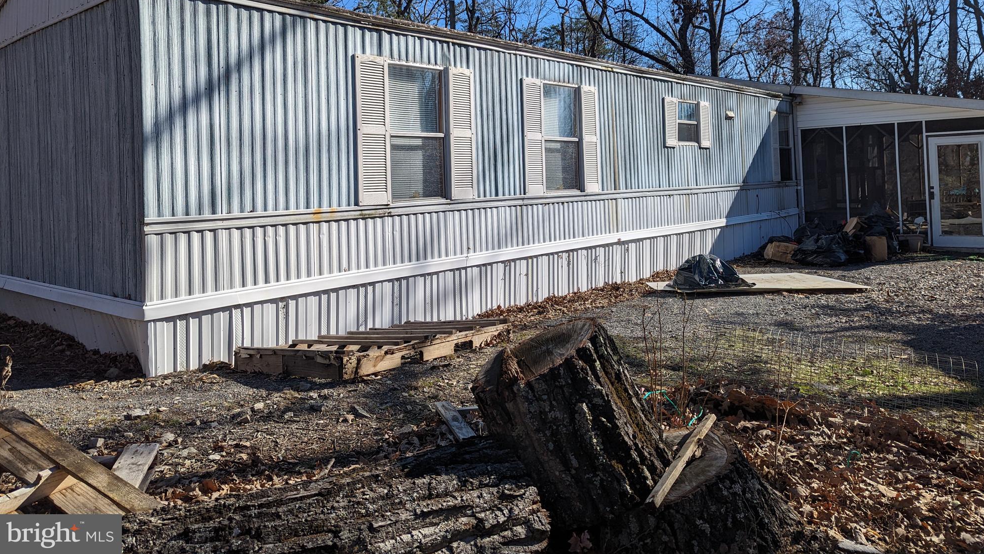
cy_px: 173
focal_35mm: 27
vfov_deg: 42.2
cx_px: 505
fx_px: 705
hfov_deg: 69.8
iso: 39
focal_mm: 6.81
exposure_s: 1/2632
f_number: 1.85
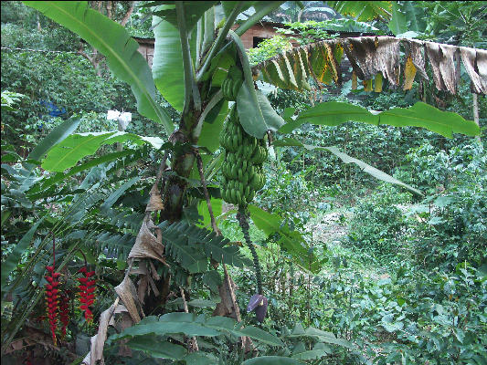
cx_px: 244
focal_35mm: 43
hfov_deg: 43.8
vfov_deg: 33.6
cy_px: 182
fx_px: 605
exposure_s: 1/10
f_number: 2.8
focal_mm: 11.17
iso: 200
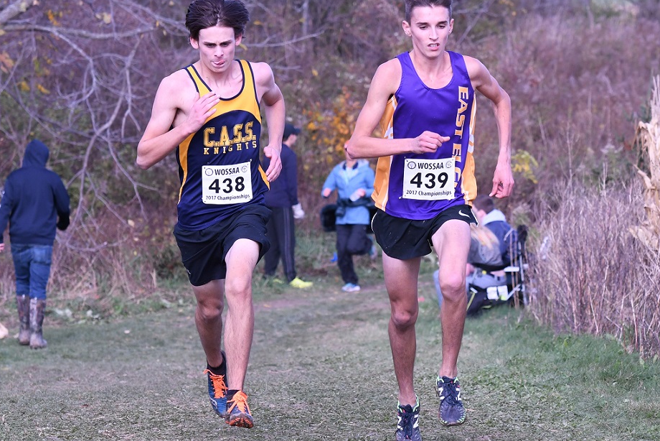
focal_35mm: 169
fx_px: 3099
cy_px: 220
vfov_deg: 8.1
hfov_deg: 12.2
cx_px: 350
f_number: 5.6
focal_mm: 100
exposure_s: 1/1000
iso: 560
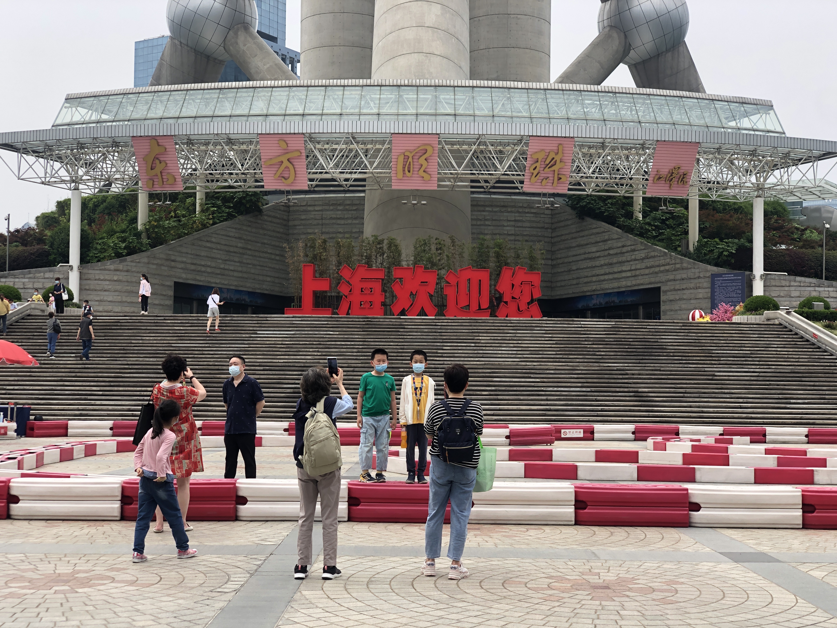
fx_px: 1257
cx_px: 418
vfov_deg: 28.0
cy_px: 314
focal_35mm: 52
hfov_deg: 36.8
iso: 16
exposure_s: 1/676
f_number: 2.4
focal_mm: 6
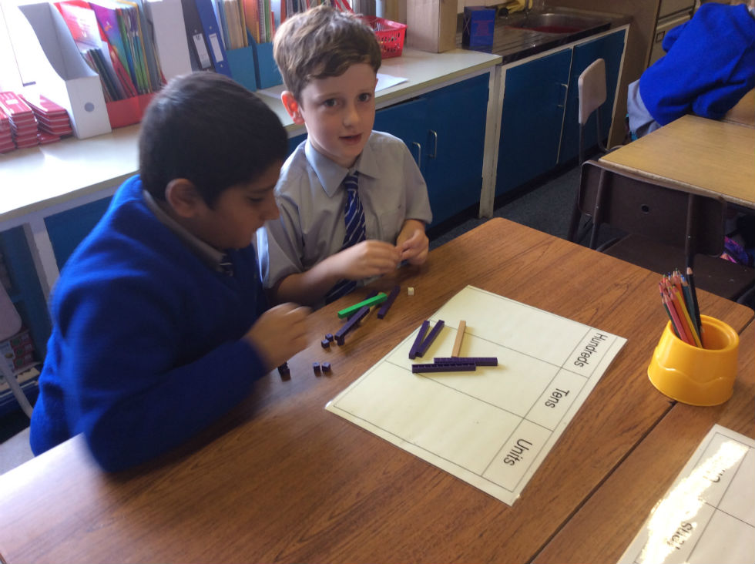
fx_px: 697
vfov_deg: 44.1
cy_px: 282
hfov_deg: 56.9
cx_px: 378
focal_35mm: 32
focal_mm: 3.3
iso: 32
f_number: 2.4
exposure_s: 1/30
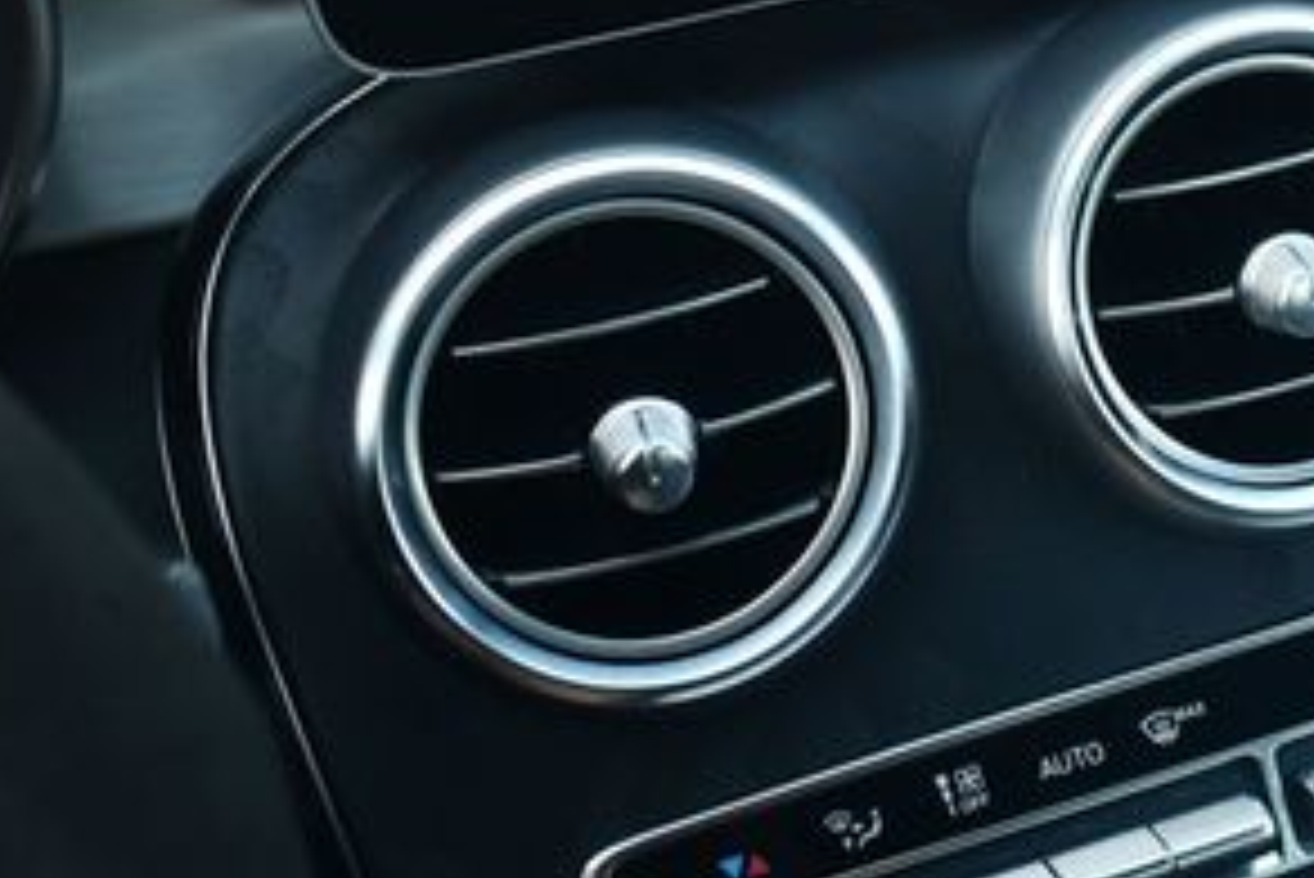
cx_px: 1166
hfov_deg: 24.9
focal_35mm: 79
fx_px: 2885
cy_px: 41
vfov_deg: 17.0
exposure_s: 1/250
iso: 720
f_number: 3.5
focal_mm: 18
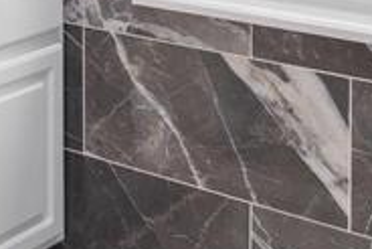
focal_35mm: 100
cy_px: -197
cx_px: -89
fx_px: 1034
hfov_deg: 19.1
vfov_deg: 12.5
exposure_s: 1/1.25
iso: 400
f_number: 9
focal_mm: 18
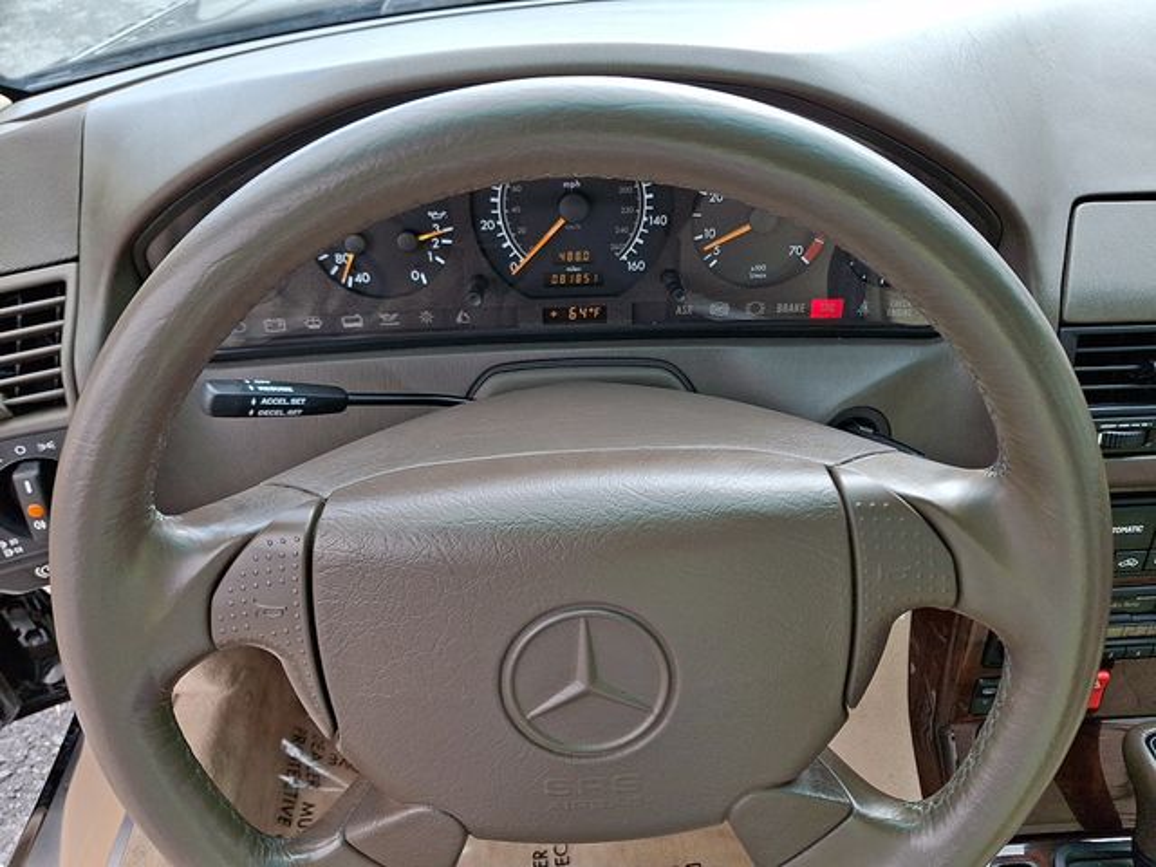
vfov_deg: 54.9
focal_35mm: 25
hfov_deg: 69.4
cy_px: 434
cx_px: 578
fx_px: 835
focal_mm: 4.69
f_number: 1.8
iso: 25
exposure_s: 1/183
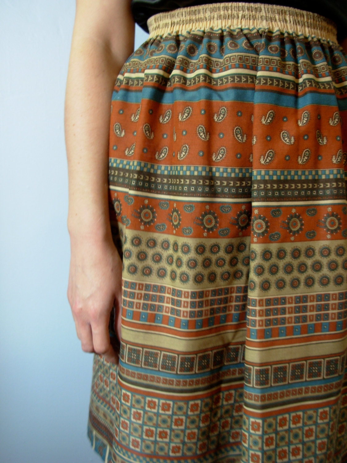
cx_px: 174
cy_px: 232
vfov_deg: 49.0
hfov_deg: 37.7
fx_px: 508
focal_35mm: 38
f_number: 2.9
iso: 51
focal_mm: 6.3
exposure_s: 1/4
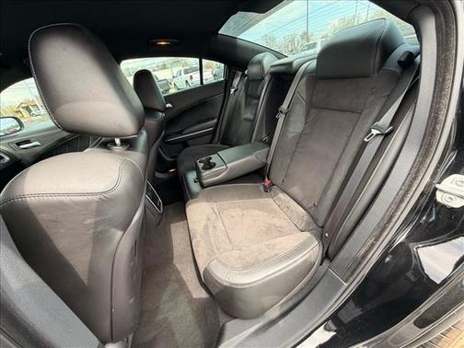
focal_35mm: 14
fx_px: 188
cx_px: 232
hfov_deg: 102.1
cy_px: 174
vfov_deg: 85.7
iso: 80
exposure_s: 1/121
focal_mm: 2.22
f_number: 2.2
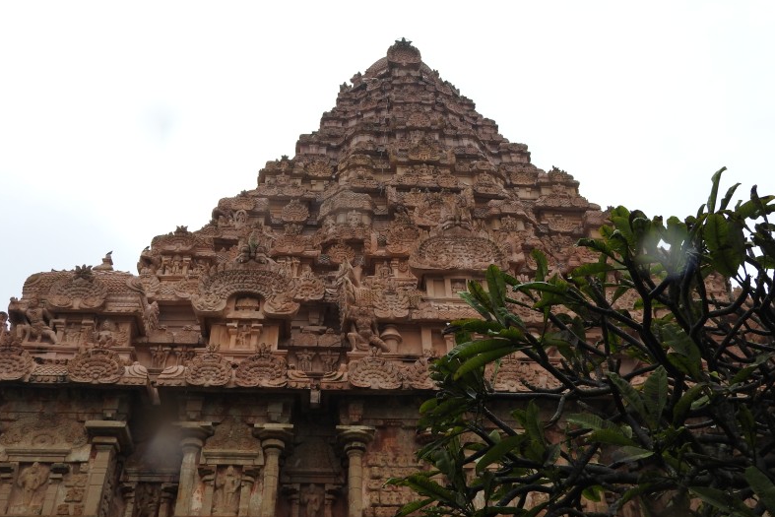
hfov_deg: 51.9
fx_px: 797
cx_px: 387
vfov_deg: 36.0
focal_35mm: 37
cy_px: 259
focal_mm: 6.3
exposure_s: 1/800
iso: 100
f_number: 3.8
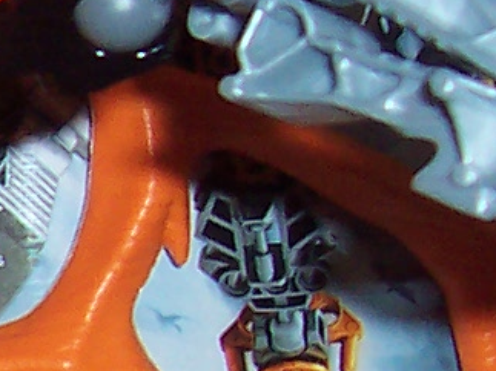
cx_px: -785
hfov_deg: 7.8
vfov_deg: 6.3
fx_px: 3337
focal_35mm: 233
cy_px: 497
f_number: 2.8
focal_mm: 5.6
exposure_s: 1/60
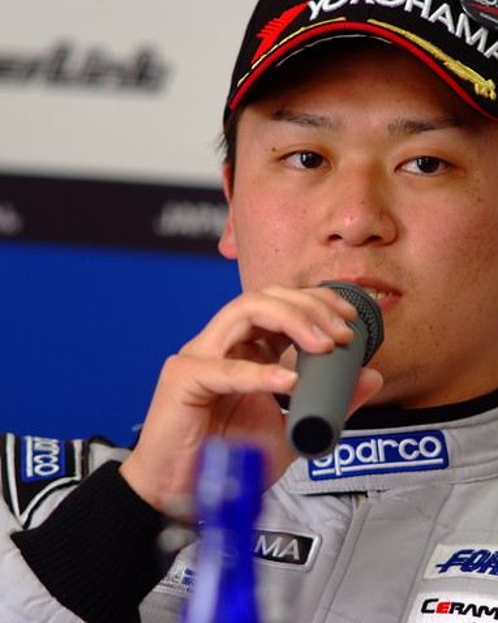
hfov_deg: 4.0
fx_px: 7042
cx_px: 374
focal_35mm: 382
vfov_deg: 5.1
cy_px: 312
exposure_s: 1/250
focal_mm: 180
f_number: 2.8
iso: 400
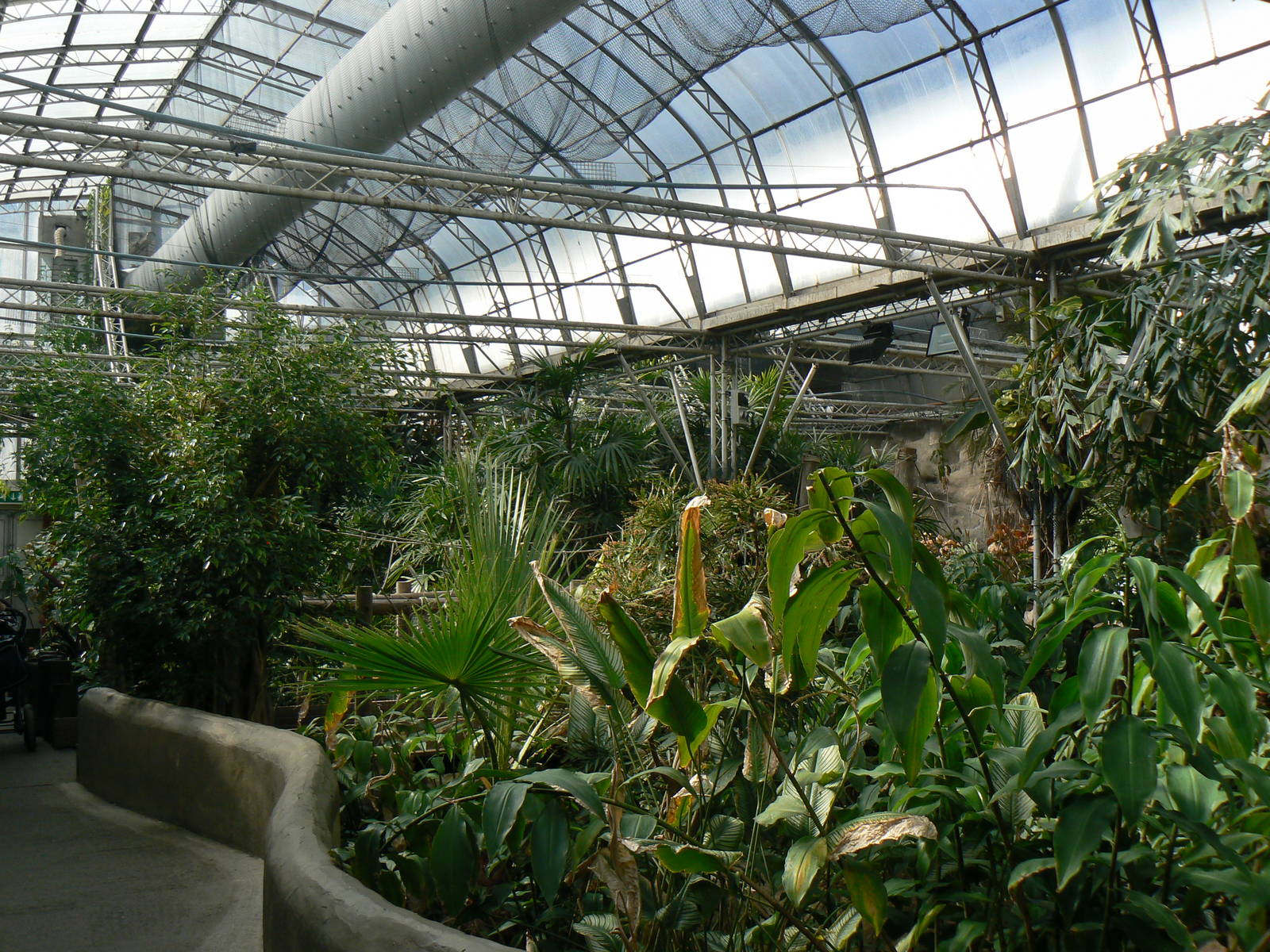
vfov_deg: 39.7
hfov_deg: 51.4
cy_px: 476
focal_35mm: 36
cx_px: 635
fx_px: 1321
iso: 80
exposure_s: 1/200
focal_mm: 6
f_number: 5.6
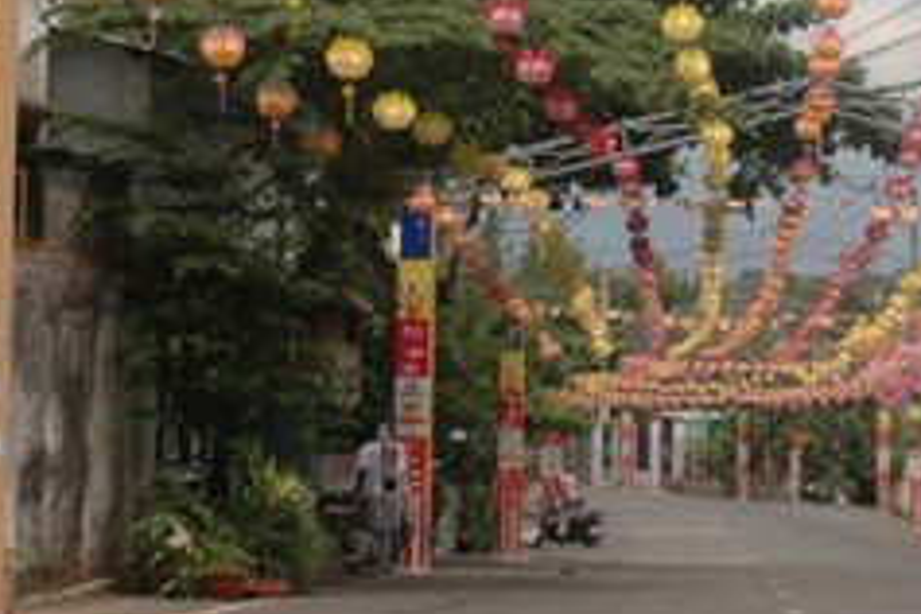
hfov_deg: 18.4
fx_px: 2797
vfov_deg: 12.4
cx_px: 839
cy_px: 39
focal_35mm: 109
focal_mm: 27
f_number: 10
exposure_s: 1/400
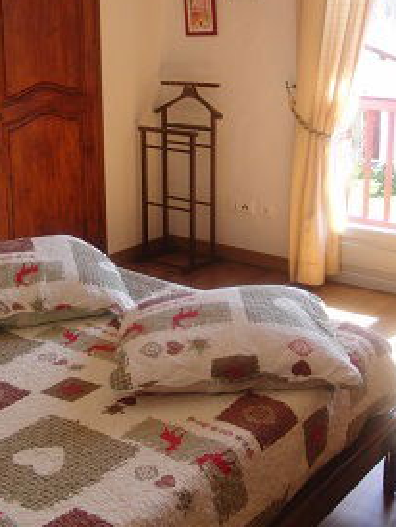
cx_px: 154
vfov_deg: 35.4
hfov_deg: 27.0
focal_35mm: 54
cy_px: 204
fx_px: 822
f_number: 3.6
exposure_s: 1/80
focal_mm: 6.42
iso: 160
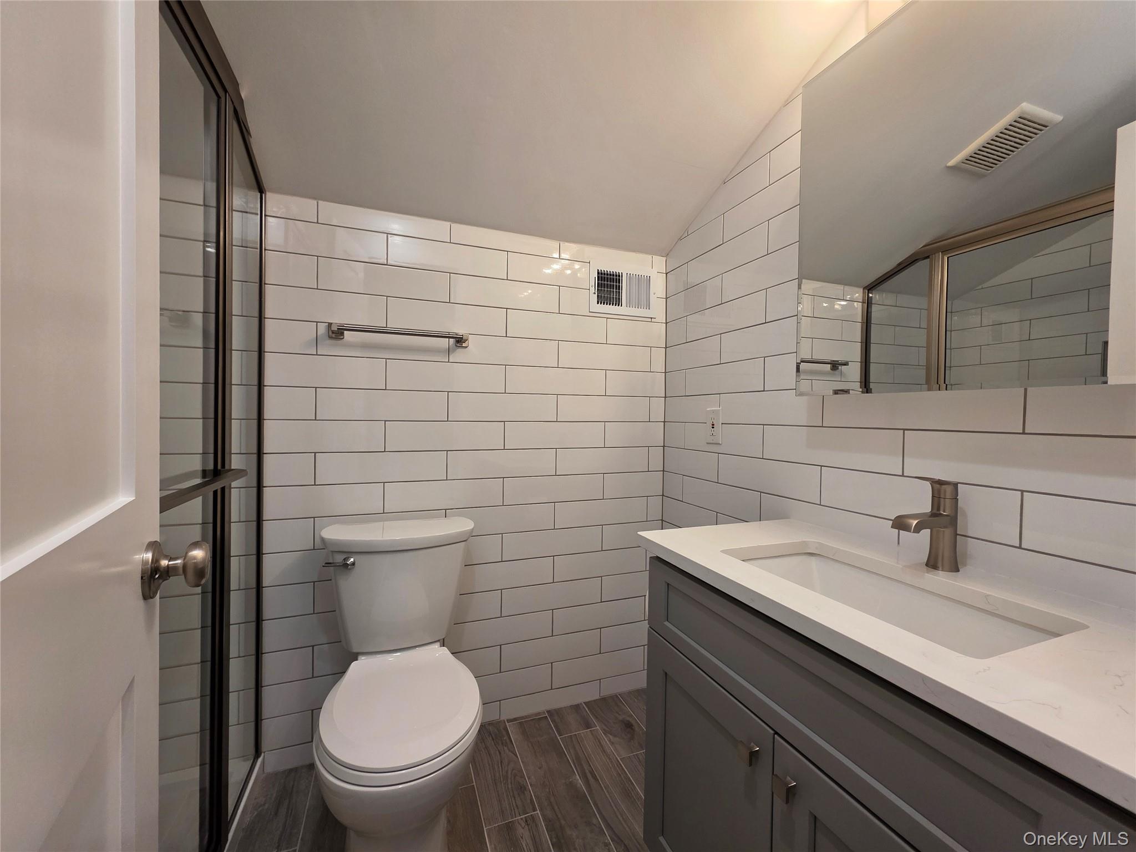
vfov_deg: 89.9
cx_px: 568
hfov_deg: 106.2
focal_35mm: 13
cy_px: 426
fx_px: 427
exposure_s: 1/120
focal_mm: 2.2
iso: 200
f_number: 1.9
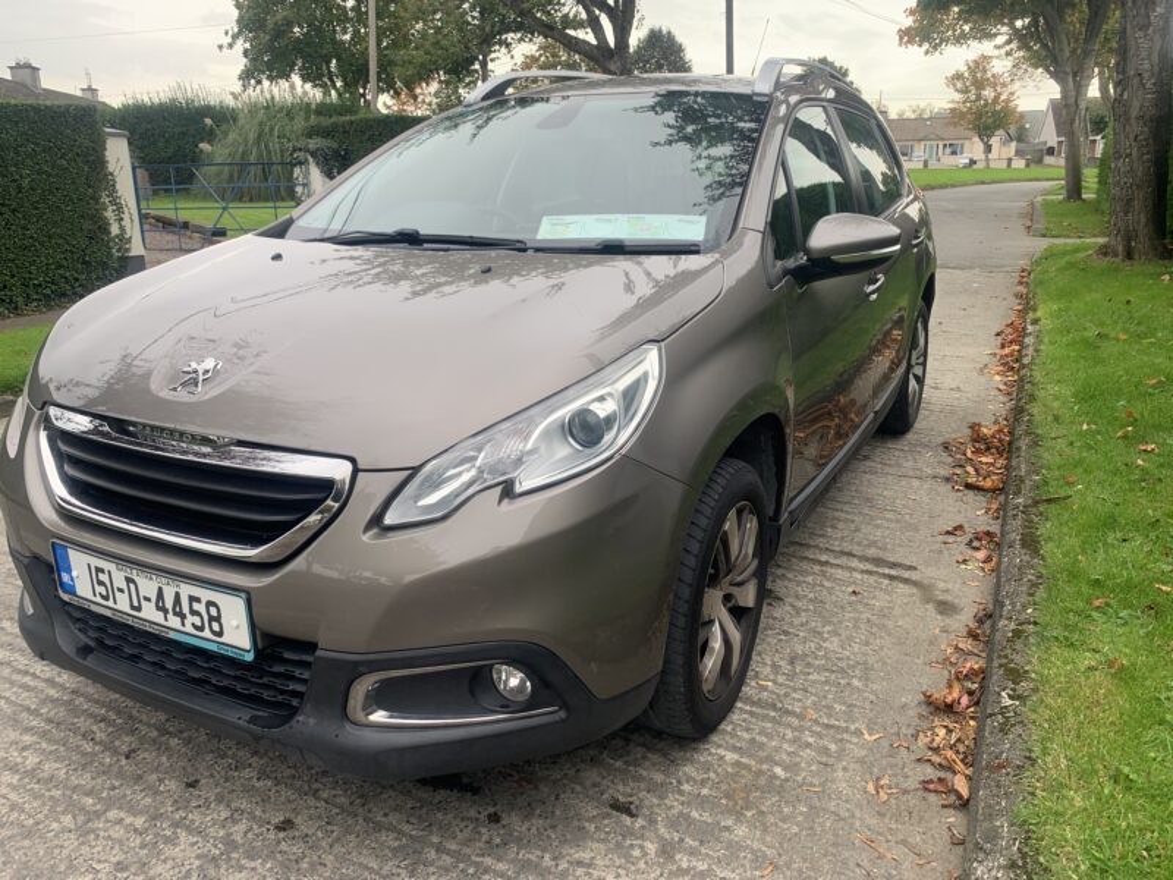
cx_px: 586
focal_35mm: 26
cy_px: 440
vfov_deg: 53.1
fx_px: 881
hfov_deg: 67.3
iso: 25
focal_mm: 4.25
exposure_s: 1/336
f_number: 1.8
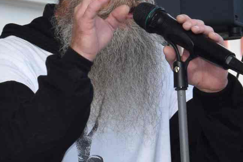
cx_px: 141
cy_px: 64
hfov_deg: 4.2
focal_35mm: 486
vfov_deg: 2.8
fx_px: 3283
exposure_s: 1/200
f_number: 10
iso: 400
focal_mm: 70
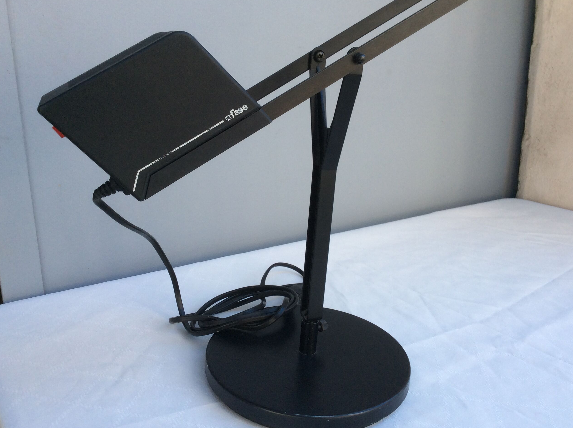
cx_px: 294
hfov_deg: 55.4
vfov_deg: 42.8
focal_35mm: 33
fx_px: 545
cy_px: 214
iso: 32
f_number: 2.4
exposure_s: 1/217
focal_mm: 3.3
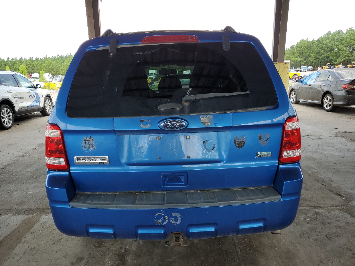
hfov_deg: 67.3
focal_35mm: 26
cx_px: 178
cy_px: 133
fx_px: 267
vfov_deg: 53.1
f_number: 1.5
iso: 50
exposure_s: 1/400
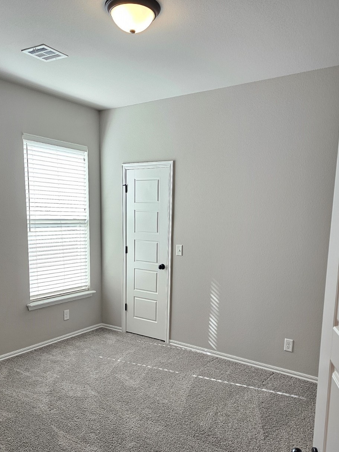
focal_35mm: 29
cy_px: 275
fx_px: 379
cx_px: 167
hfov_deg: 48.2
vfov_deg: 61.0
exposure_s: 1/120
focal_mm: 6.3
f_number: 1.7
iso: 200
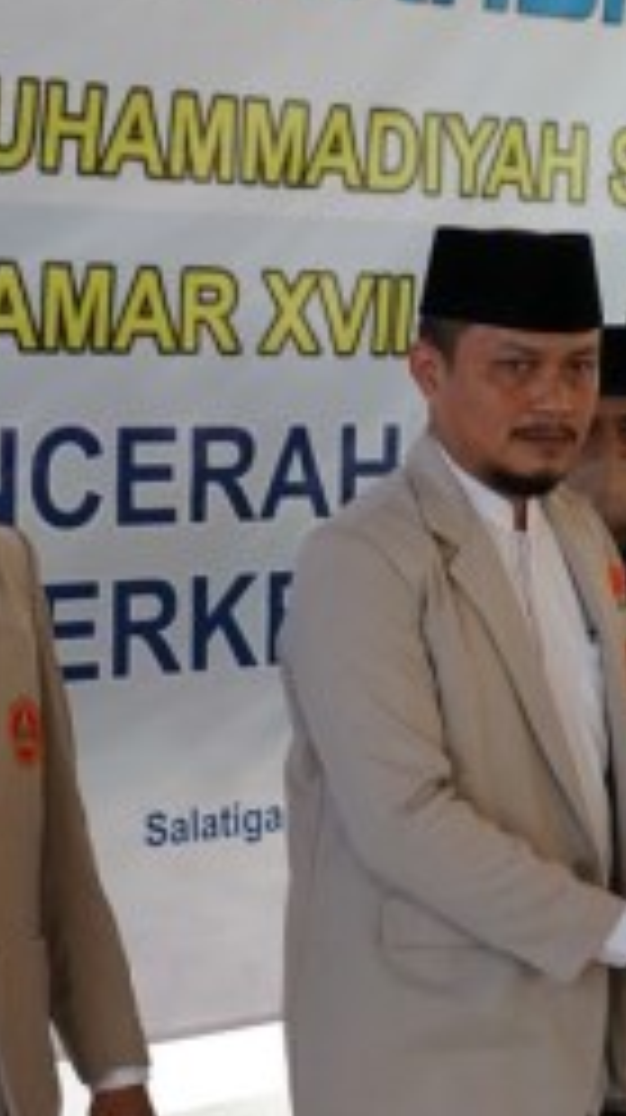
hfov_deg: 11.2
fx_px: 3137
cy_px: 868
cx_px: 748
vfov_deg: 20.0
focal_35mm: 106
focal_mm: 36
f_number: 4
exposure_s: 1/160
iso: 400
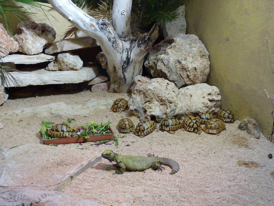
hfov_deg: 44.8
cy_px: 103
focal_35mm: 42
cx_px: 137
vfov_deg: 34.3
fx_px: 332
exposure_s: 1/30
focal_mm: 6.9
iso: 100
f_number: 3.7
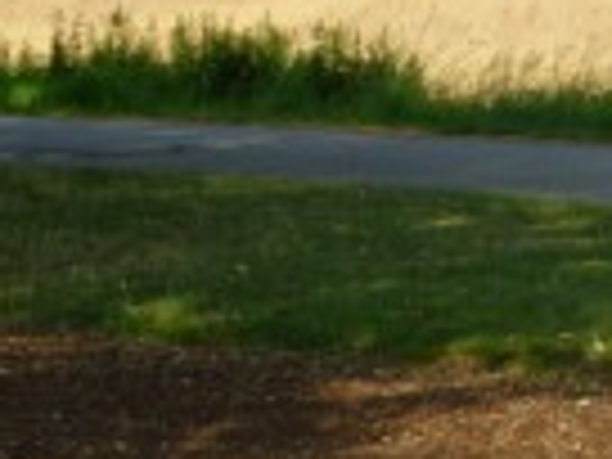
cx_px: 864
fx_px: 4031
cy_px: 189
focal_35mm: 228
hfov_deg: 8.5
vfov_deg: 6.5
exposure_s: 1/320
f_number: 4.6
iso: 100
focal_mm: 12.3
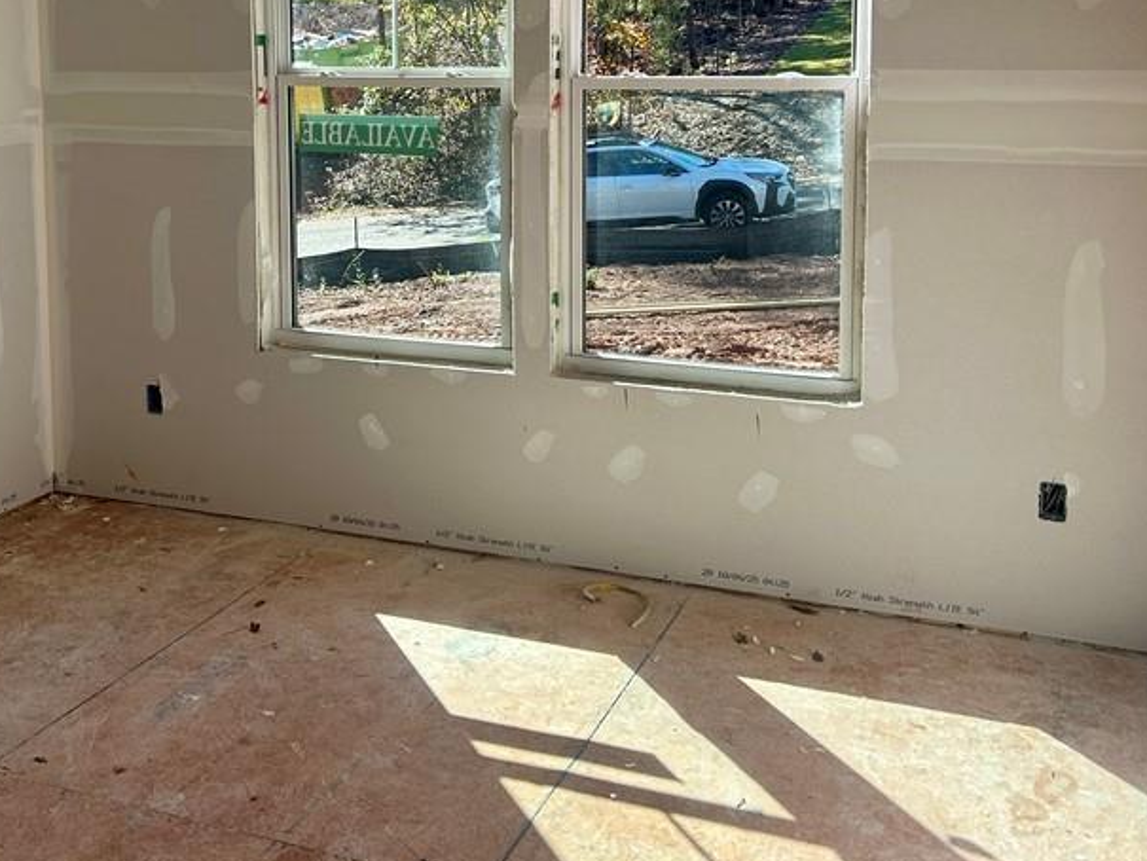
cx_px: 459
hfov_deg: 42.7
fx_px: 1458
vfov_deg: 32.0
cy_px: 176
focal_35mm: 44
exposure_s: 1/820
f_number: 1.5
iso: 50
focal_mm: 5.7
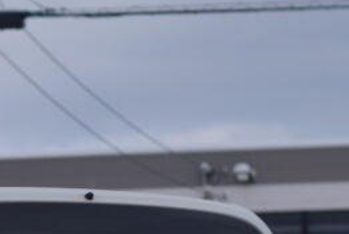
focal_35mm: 311
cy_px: 432
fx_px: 3018
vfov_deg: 4.4
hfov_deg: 6.6
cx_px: -103
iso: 200
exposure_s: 1/3200
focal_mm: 50
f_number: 2.8
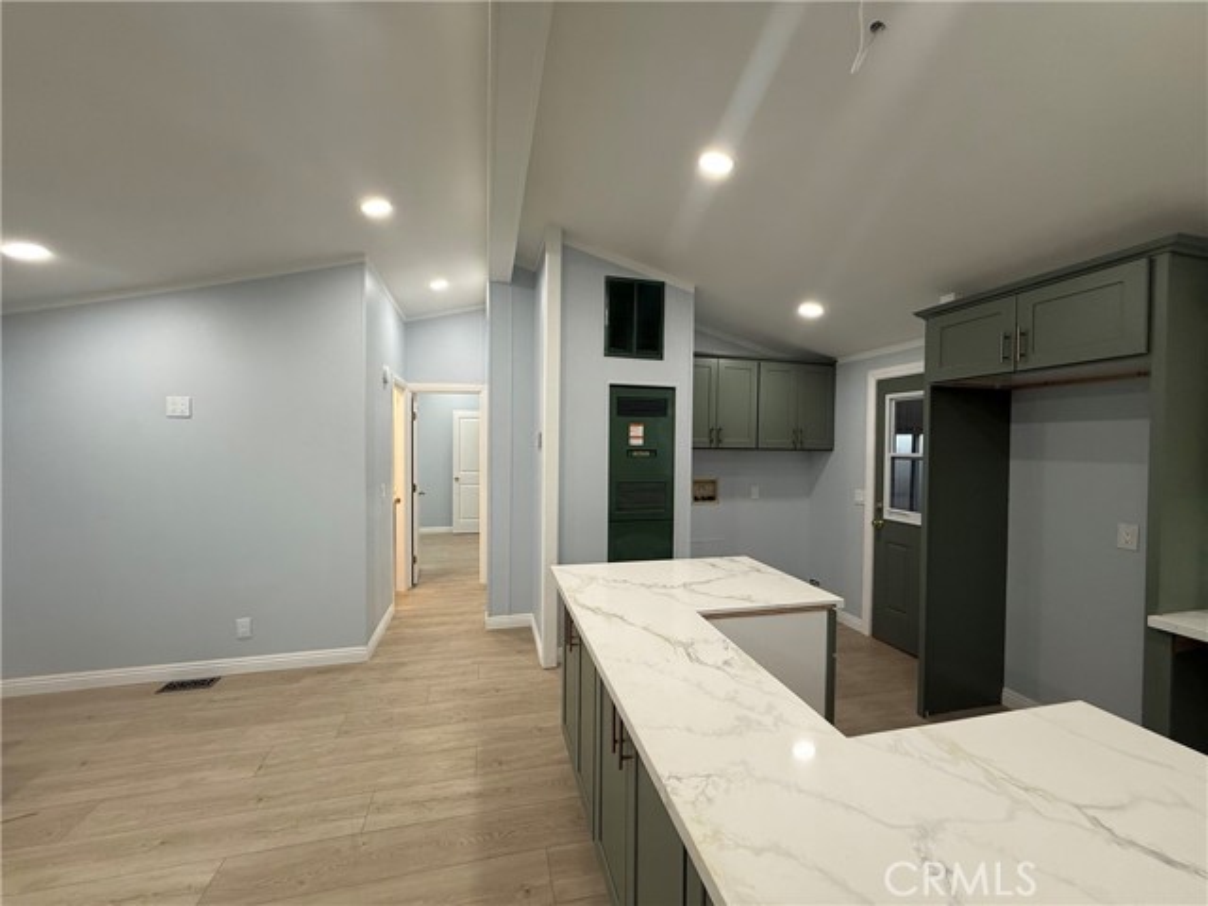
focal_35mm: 14
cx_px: 604
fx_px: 489
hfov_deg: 102.1
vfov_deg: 85.7
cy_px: 453
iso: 160
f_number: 2.2
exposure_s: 1/120
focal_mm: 2.22
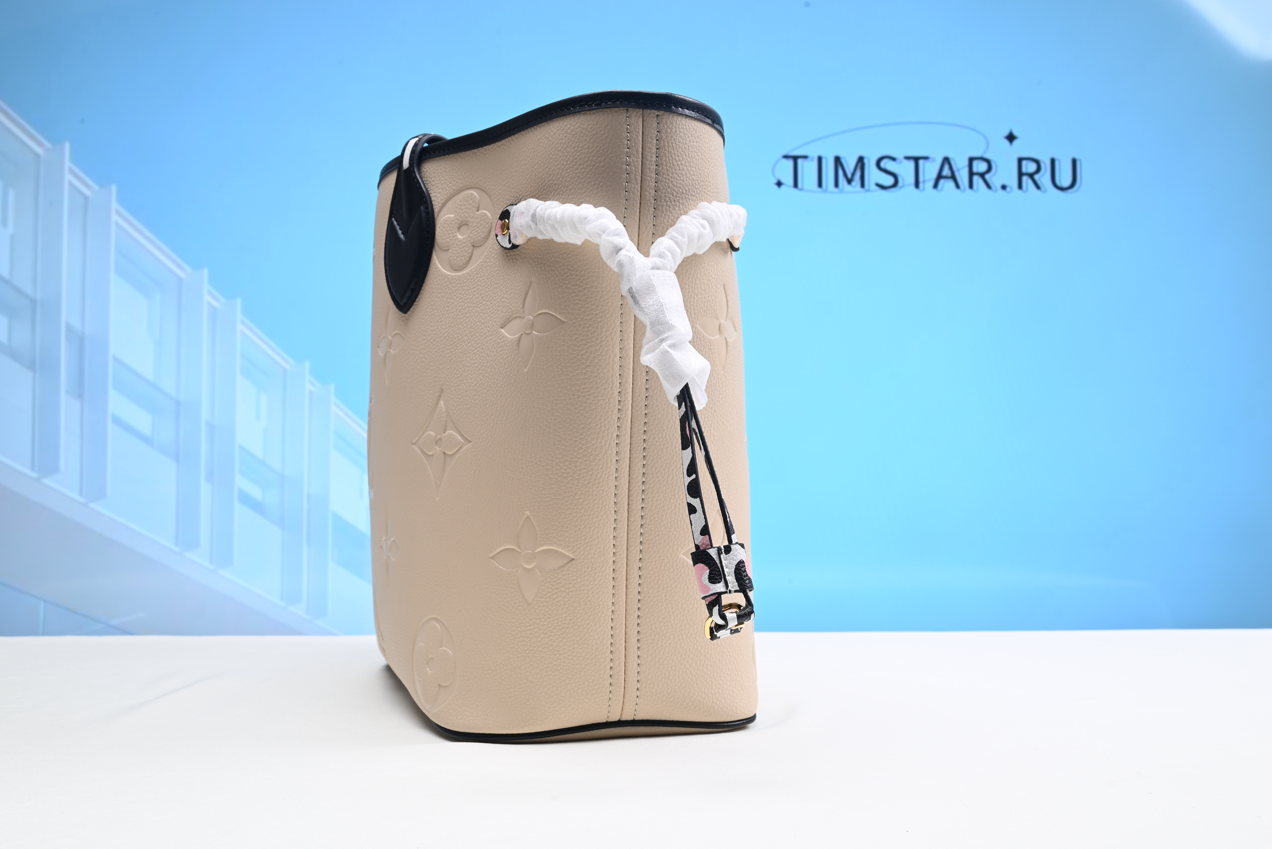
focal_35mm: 36
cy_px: 424
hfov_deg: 53.1
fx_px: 1272
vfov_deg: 36.9
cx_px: 636
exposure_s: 1/2
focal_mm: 36
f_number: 16
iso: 100
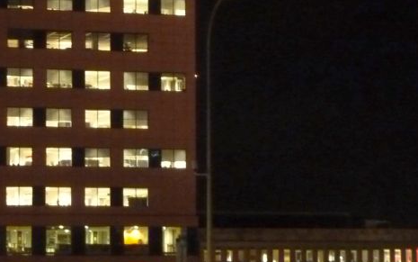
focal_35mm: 156
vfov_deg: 8.4
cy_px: 40
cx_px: 157
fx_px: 1778
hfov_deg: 13.4
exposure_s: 1/2.5
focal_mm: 11
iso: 800
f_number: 4.1
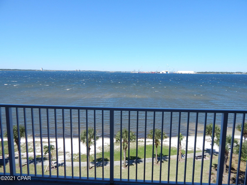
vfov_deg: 61.1
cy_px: 92
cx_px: 124
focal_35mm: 22
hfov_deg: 76.4
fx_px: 157
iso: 125
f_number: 6
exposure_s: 1/400
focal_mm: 4
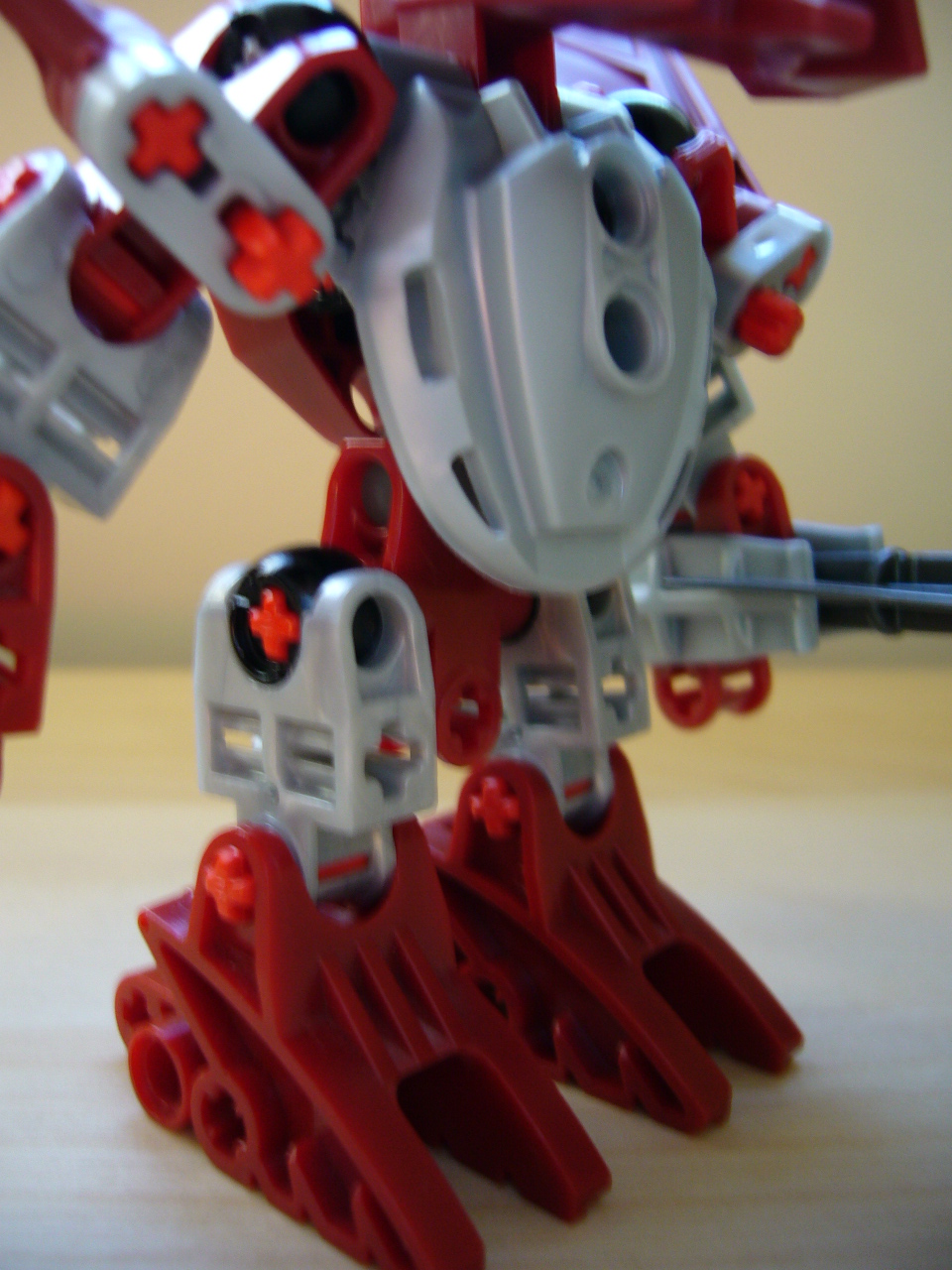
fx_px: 1283
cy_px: 635
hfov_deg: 40.7
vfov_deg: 52.6
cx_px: 476
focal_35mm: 35
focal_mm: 5.8
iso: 100
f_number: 2.8
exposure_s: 1/15
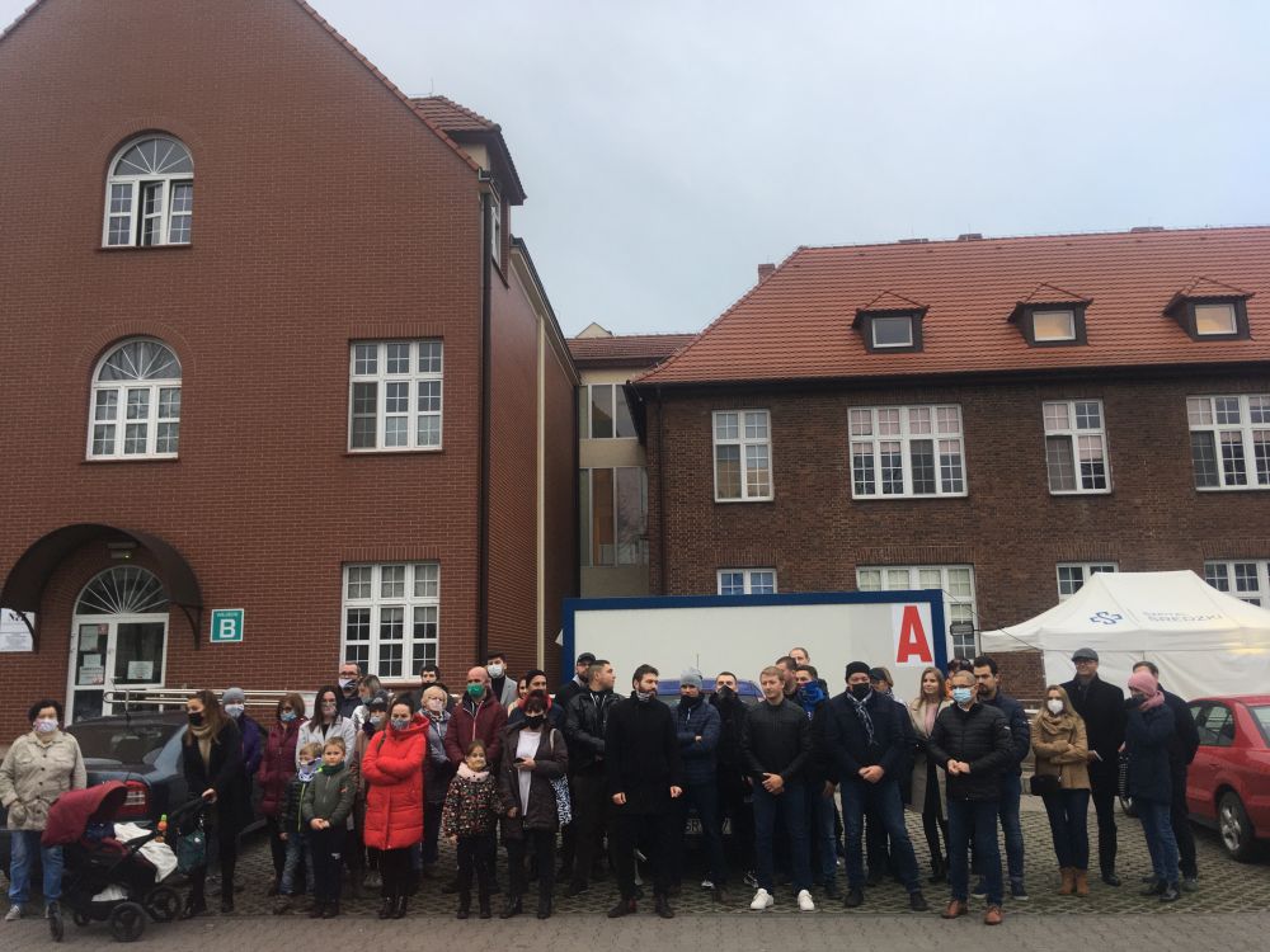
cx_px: 635
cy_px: 476
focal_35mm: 29
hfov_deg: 61.7
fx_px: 1064
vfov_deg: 48.2
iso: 32
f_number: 2.2
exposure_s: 1/50
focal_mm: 4.15
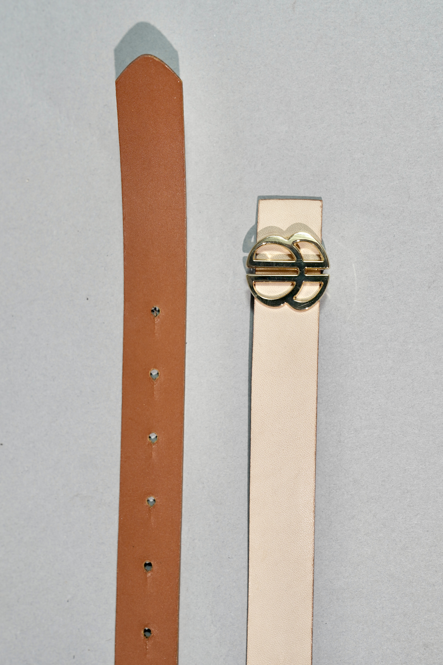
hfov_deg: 28.1
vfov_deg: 41.1
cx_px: 222
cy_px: 332
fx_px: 886
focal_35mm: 48
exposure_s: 1/200
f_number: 4
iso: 200
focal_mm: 48
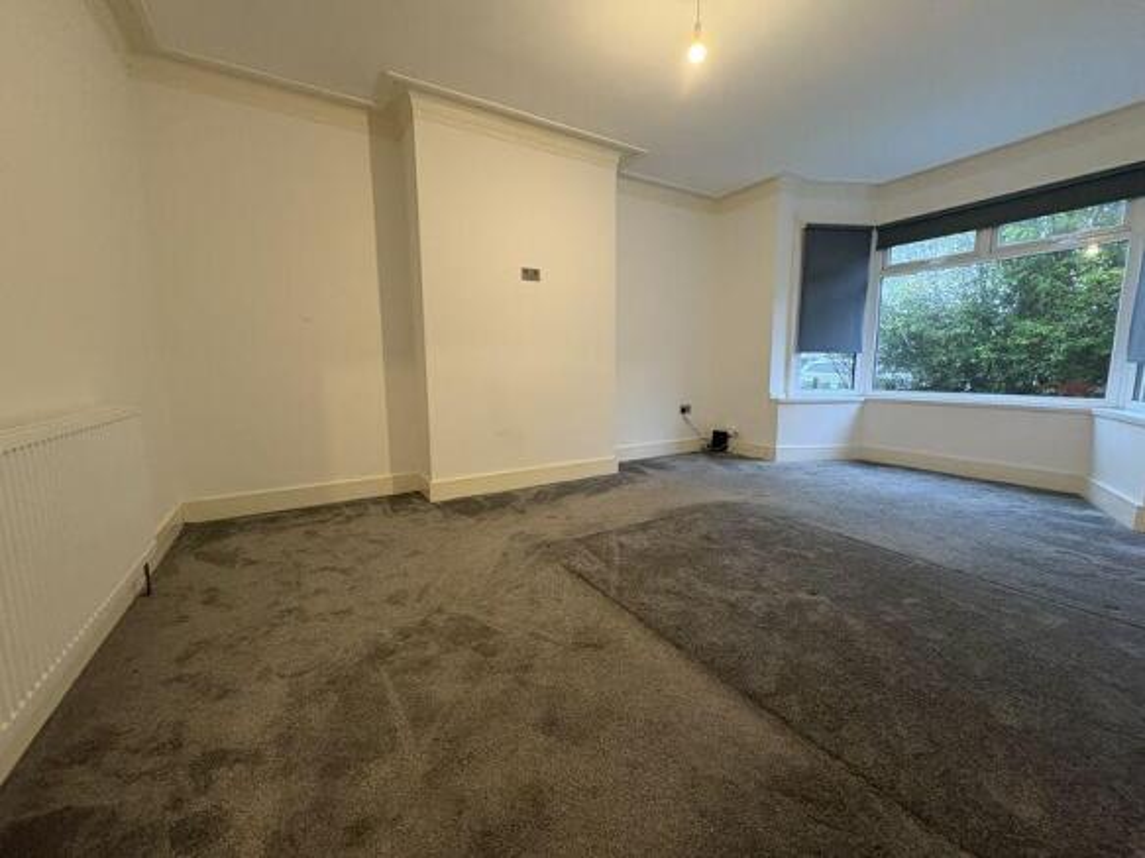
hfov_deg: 102.1
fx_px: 463
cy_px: 429
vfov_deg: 85.7
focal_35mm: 14
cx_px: 572
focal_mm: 2.22
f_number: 2.2
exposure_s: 1/50
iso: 400
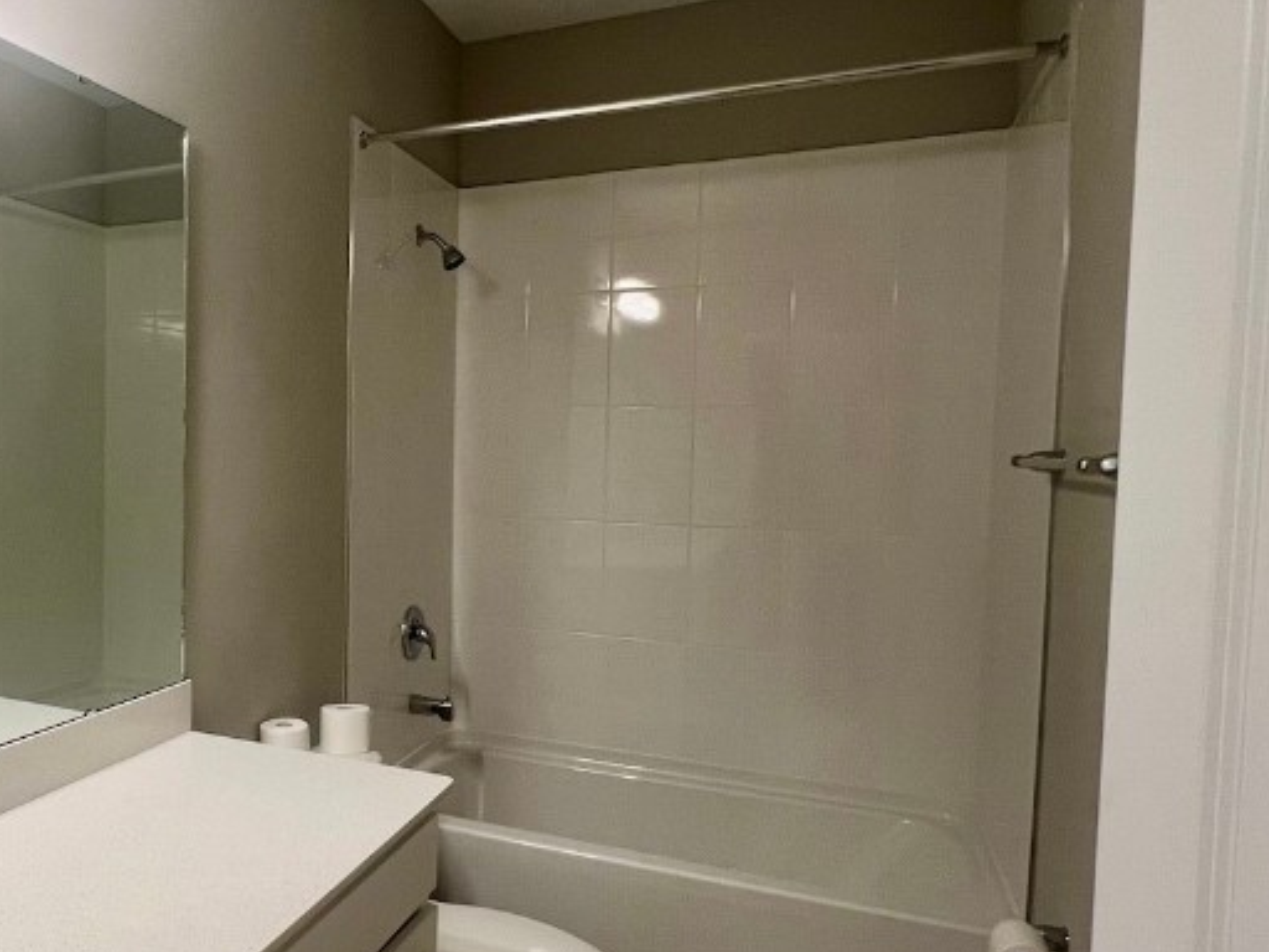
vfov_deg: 53.0
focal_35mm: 26
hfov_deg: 62.9
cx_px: 300
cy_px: 508
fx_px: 953
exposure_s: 1/120
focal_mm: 1.57
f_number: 1.8
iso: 200
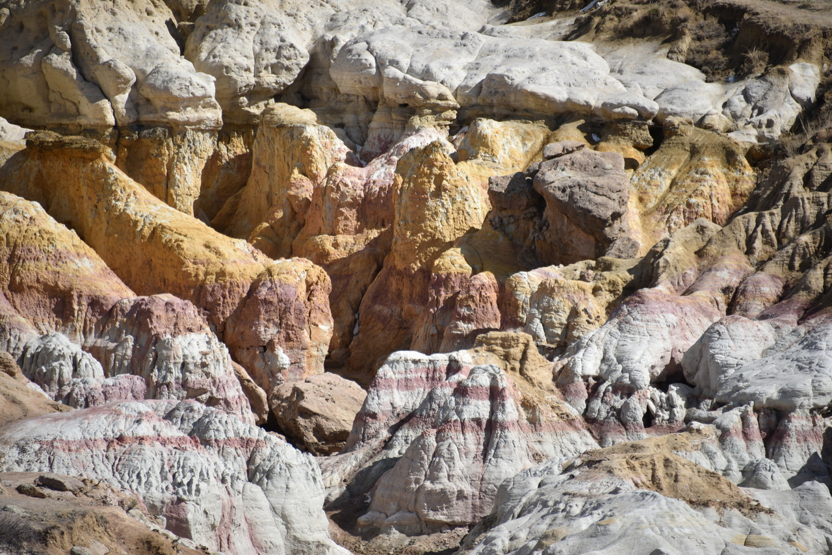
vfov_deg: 4.6
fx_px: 6934
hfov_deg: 6.9
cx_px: 416
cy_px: 278
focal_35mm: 300
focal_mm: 300
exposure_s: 1/640
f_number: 5.6
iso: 110
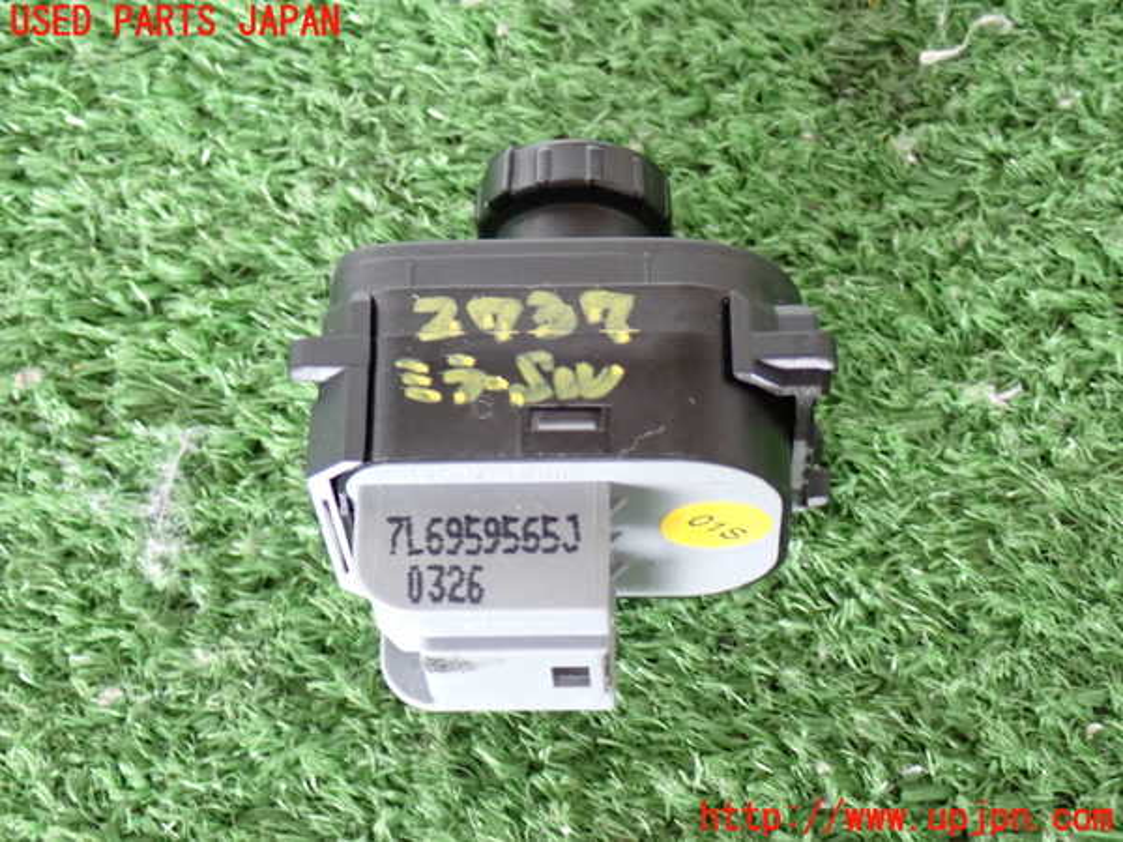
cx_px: 562
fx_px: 2498
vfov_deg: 19.1
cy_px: 421
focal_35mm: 77
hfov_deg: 25.3
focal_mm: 13.65
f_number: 4.1
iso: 800
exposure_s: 1/20
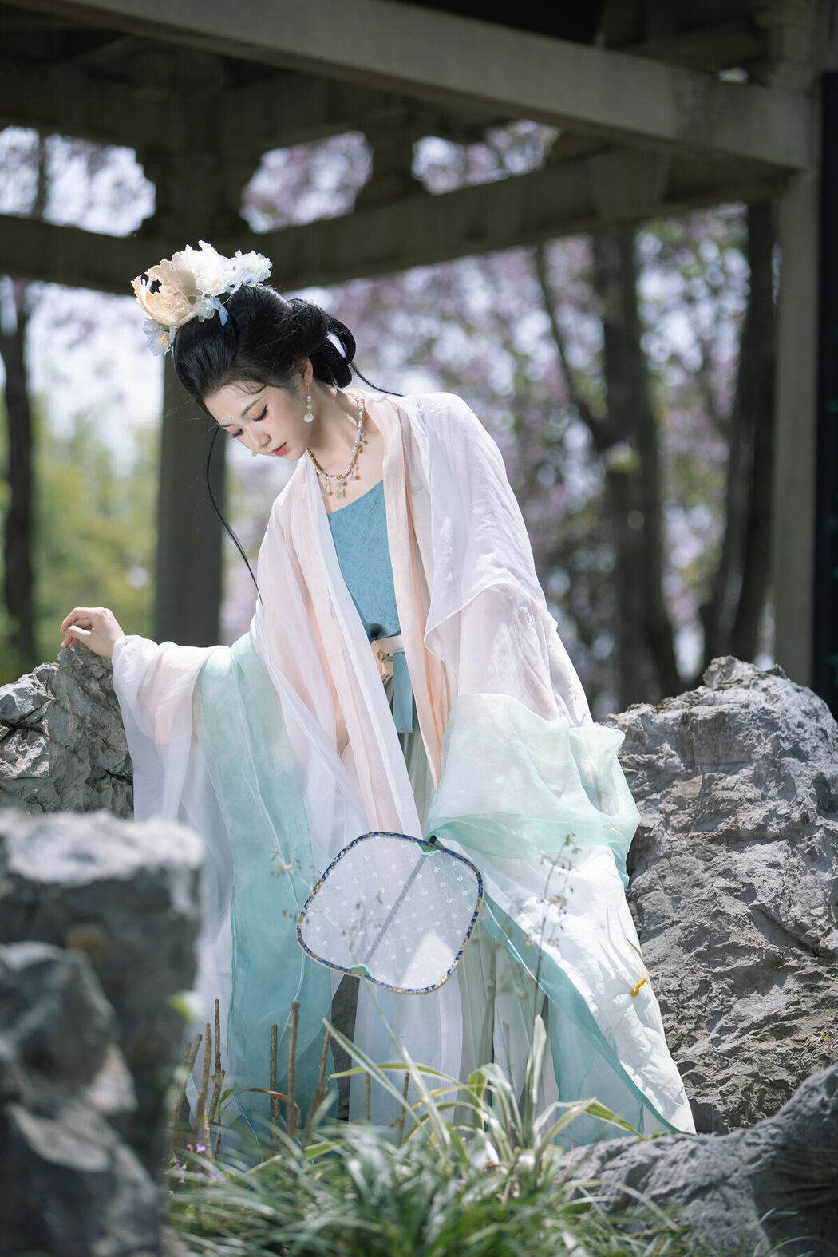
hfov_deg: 11.2
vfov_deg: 16.8
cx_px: 419
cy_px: 628
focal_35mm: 122
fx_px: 4260
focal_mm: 123
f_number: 2.8
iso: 125
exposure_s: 1/1600
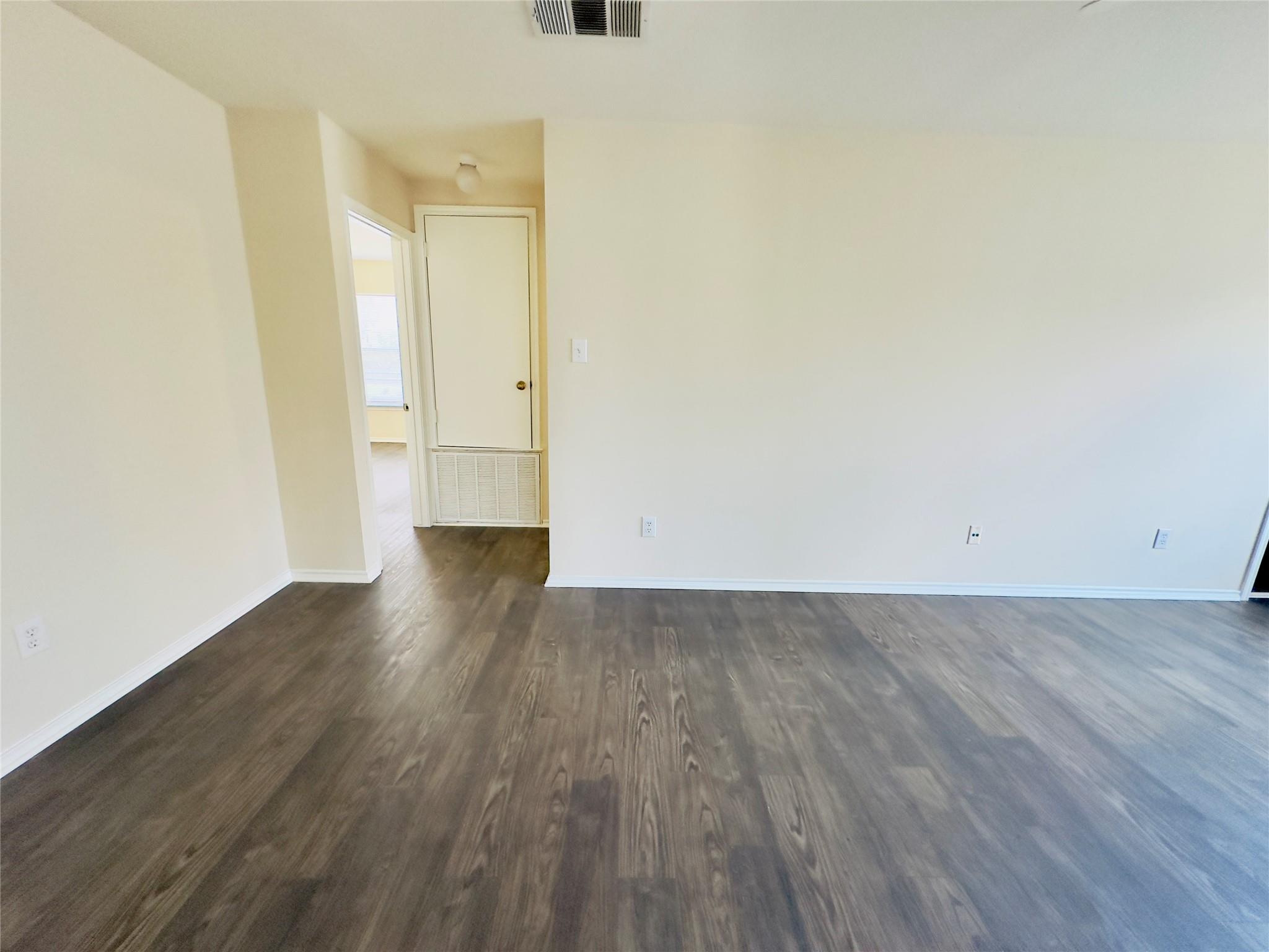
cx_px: 634
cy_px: 476
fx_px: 513
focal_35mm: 14
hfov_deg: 102.1
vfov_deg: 85.7
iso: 250
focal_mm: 2.22
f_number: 2.2
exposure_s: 1/120
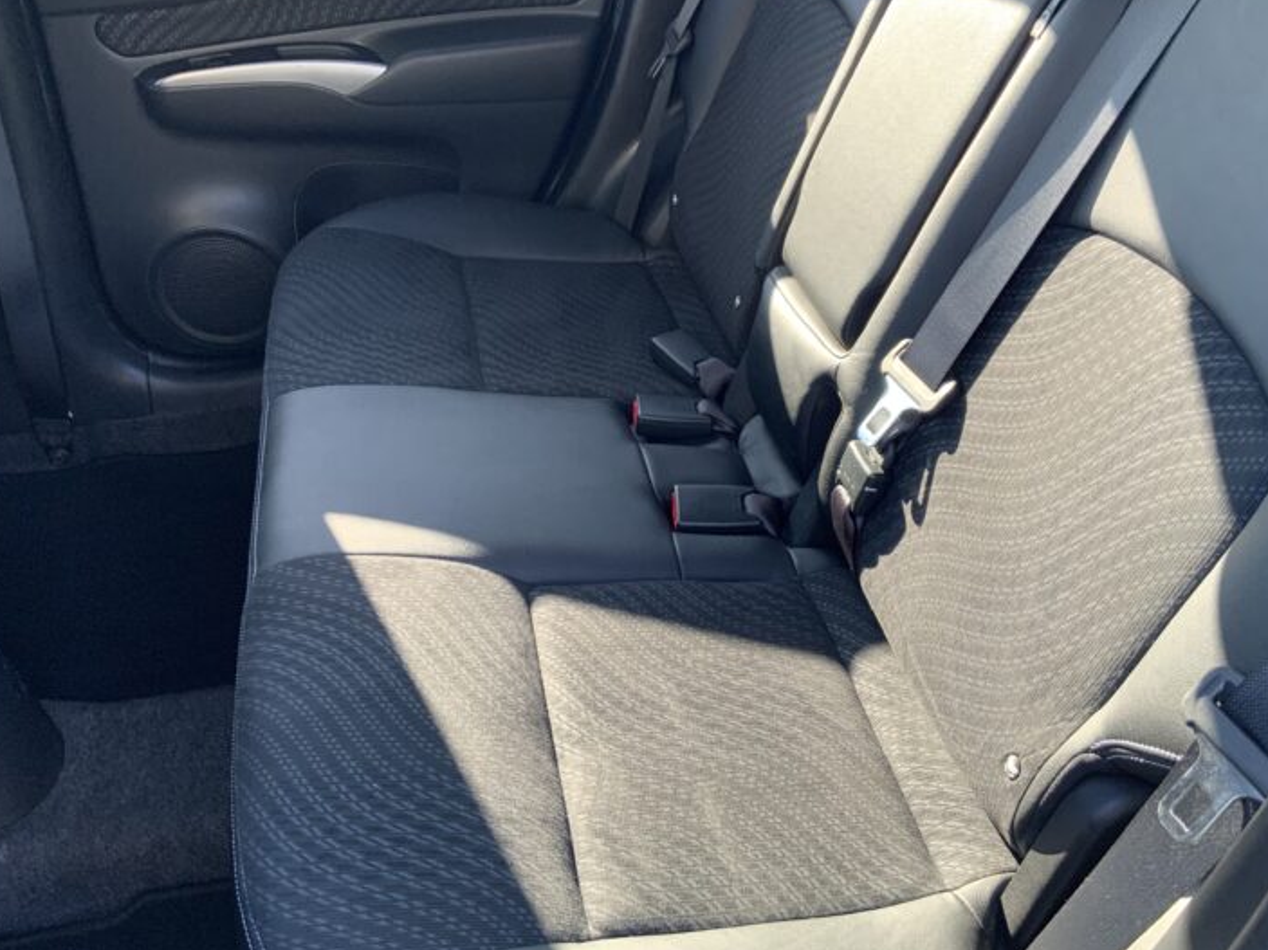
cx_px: 696
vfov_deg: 42.9
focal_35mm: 33
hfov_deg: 55.3
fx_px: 1209
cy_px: 461
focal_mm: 3
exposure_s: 1/108
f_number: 1.8
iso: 64
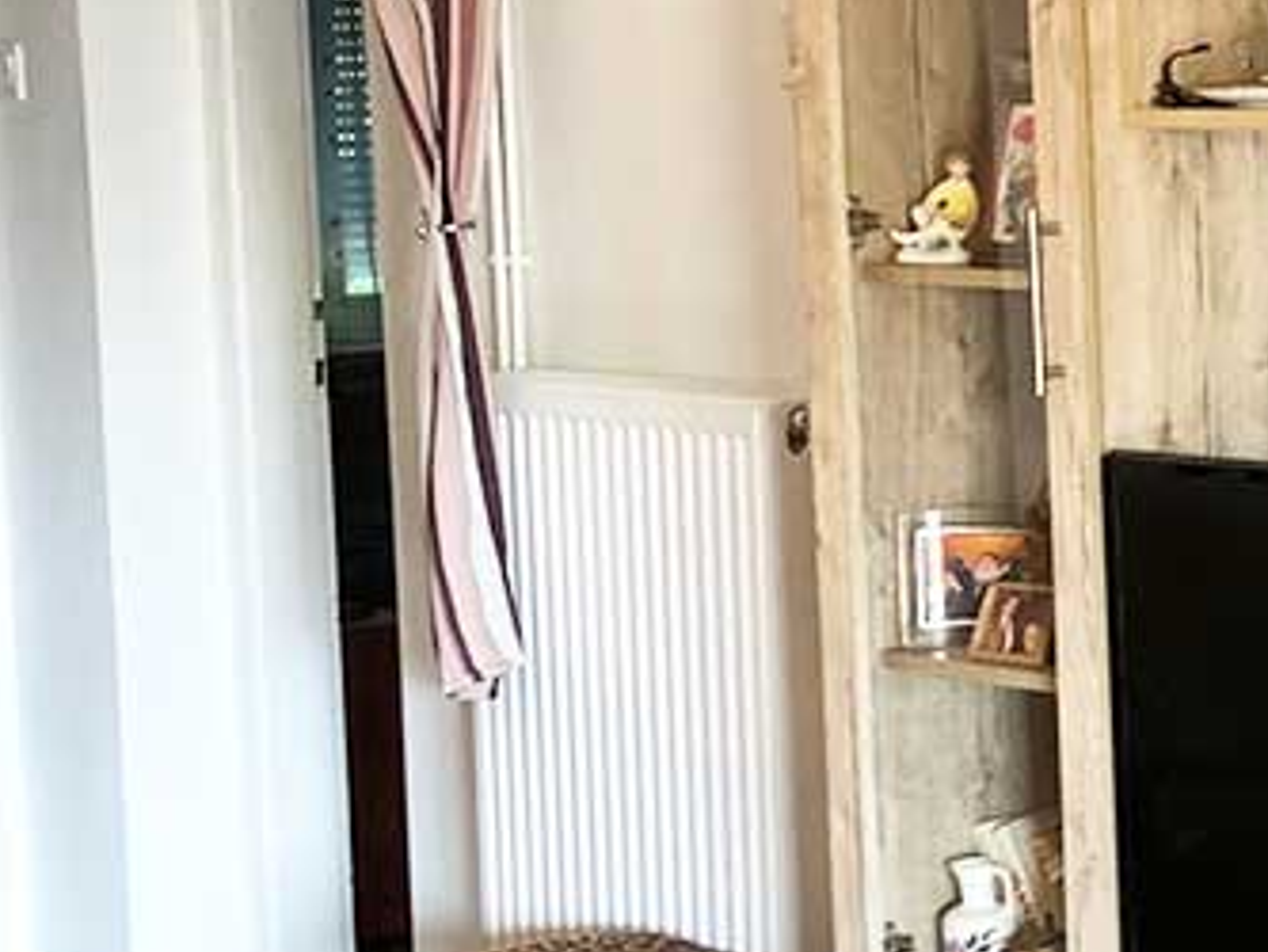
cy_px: 472
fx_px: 3701
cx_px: 1420
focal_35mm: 101
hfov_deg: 18.6
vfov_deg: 14.7
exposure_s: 1/15
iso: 50
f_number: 1.8
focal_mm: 3.99
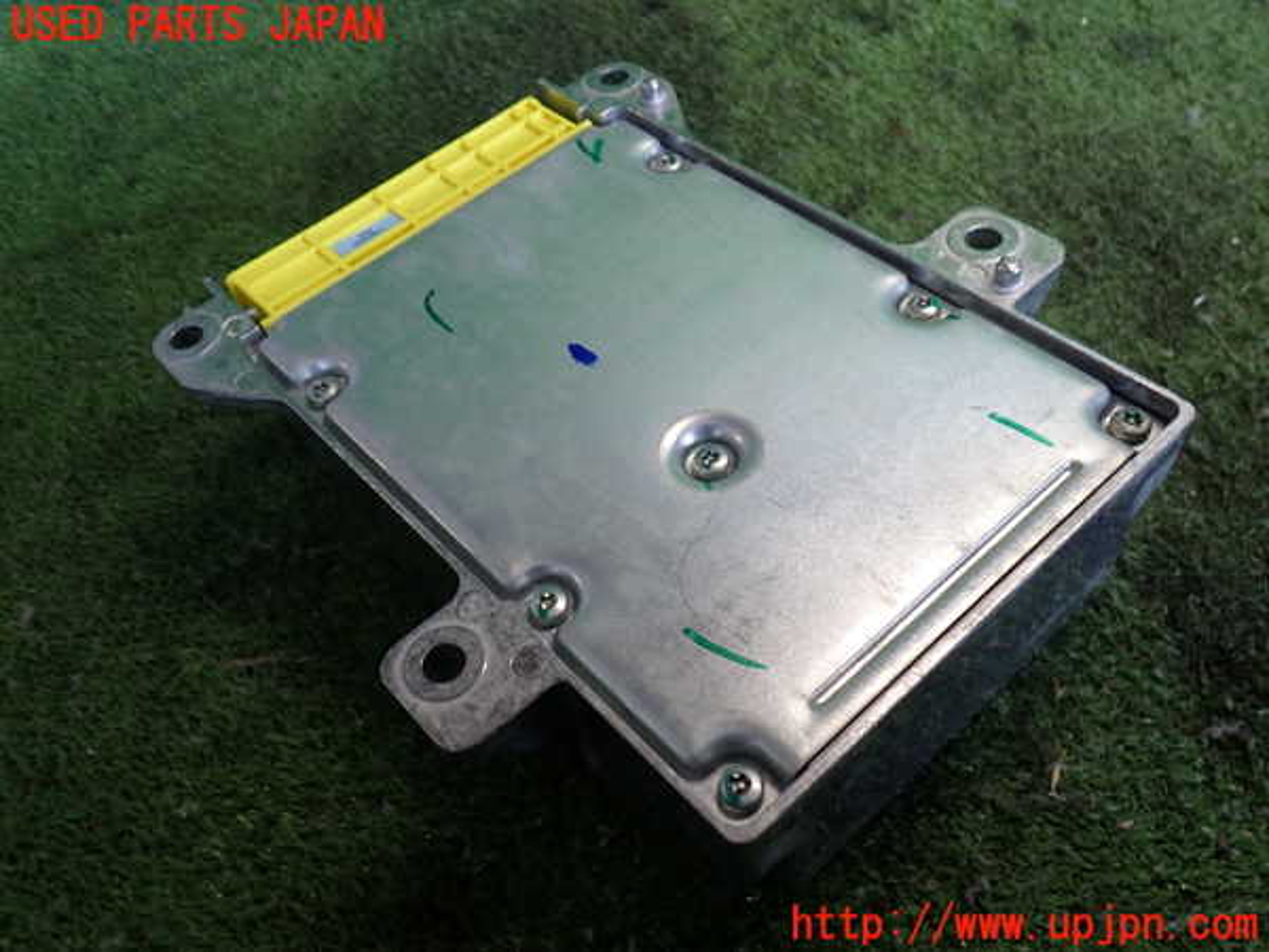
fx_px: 1100
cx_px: 634
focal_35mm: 30
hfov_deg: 60.0
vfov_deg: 46.8
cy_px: 476
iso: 200
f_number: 2.3
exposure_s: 1/50
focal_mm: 5.4
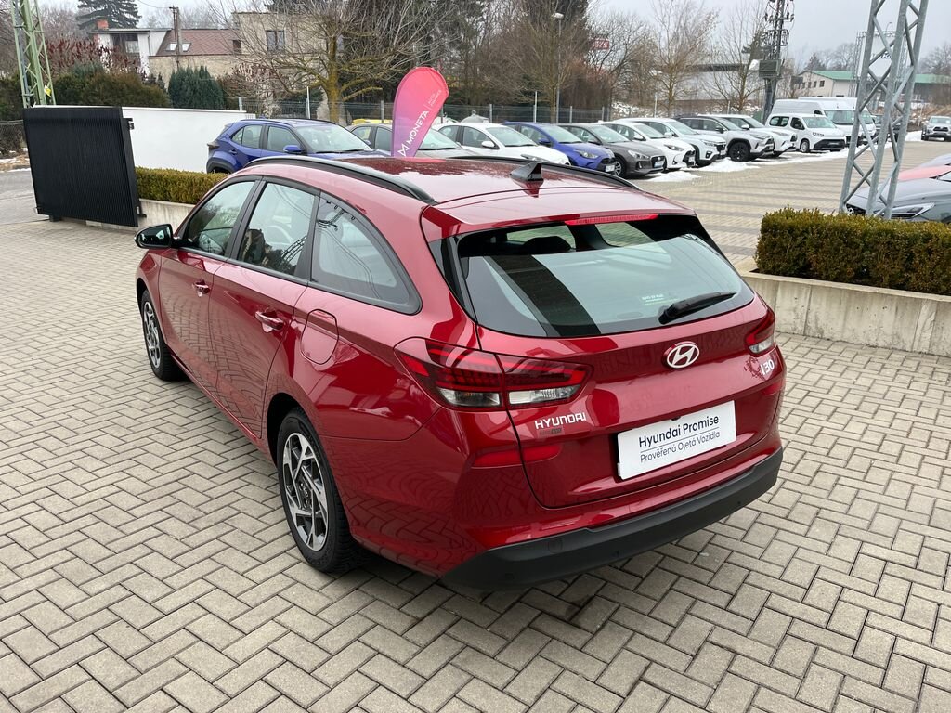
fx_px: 714
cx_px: 476
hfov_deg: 67.3
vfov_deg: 53.1
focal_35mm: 26
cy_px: 356
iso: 64
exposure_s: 1/122
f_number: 1.6
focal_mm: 5.1
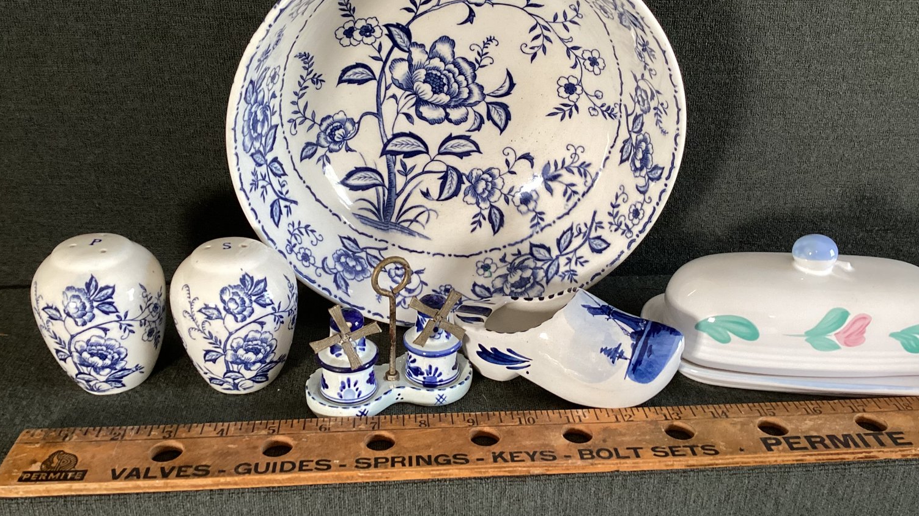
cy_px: 235
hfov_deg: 58.0
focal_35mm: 34
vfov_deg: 34.6
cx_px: 457
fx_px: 828
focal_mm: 3.3
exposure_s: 1/50
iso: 160
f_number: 2.4
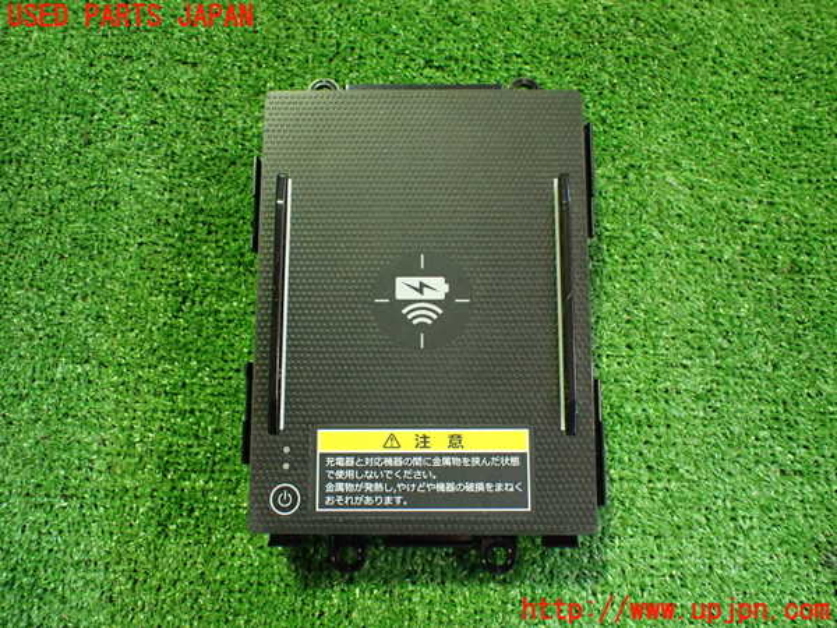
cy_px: 314
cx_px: 418
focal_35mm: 30
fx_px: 725
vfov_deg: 46.8
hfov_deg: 60.0
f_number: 2.3
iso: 800
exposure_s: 1/50
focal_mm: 5.4
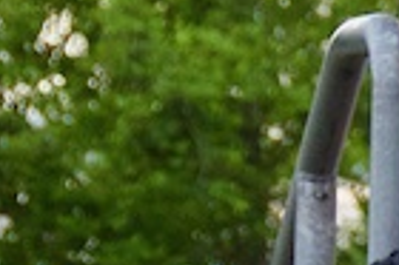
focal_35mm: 600
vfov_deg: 2.3
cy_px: 265
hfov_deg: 3.4
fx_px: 6642
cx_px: 1120
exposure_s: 1/60
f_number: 5
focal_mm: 70
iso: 1600
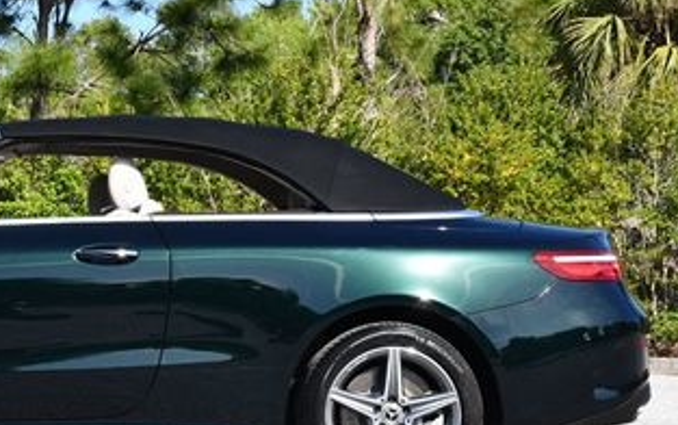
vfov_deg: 10.5
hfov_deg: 16.5
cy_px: 137
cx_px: 56
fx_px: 2311
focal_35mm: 125
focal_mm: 30
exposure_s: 1/250
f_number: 8
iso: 160
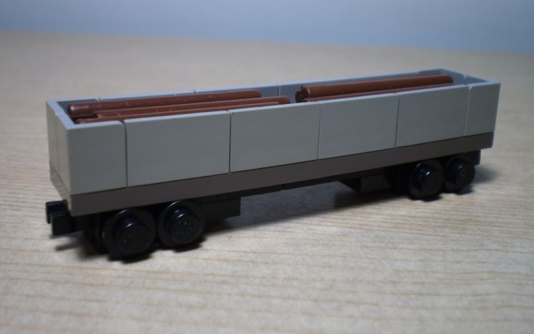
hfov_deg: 44.3
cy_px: 139
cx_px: 269
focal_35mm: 45
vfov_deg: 28.6
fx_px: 655
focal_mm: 7.4
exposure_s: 1/30
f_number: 3.5
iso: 125
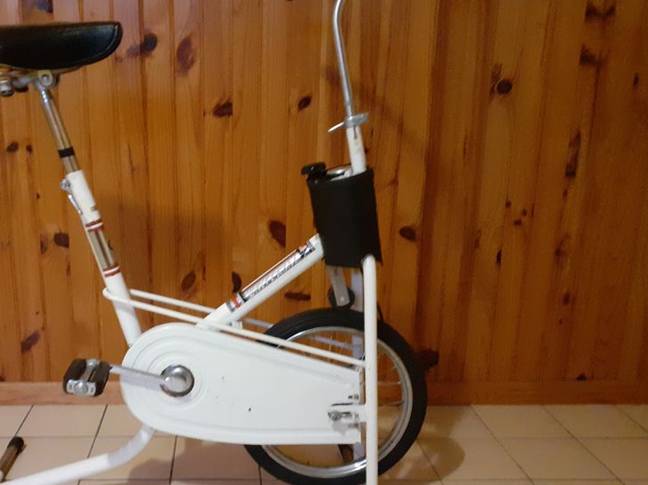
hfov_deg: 49.3
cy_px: 283
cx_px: 217
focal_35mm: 37
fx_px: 692
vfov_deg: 38.5
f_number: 1.9
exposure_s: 1/25
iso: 800
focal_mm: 3.6
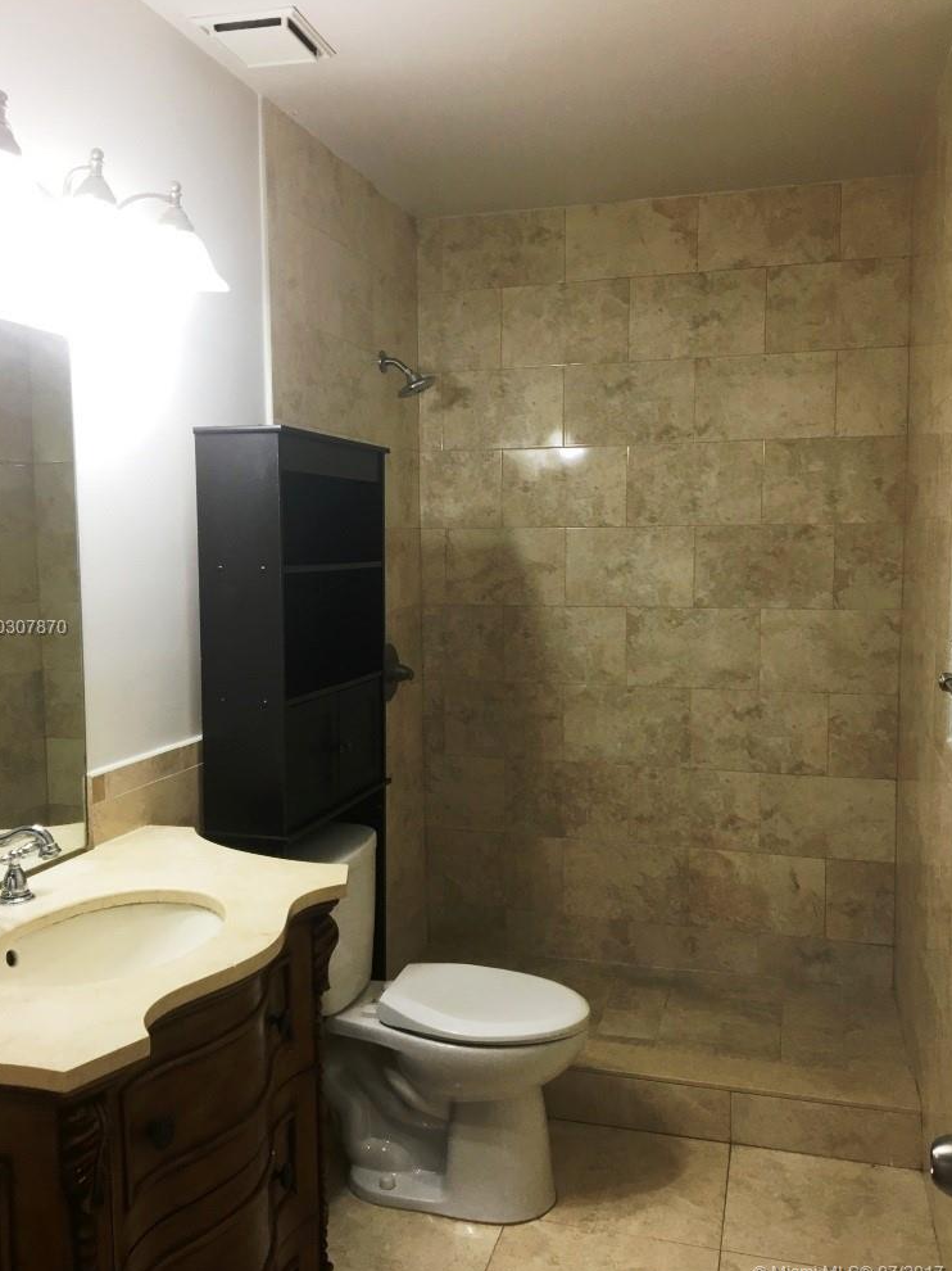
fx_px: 1101
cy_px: 629
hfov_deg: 46.8
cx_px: 463
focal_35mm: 30
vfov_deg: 60.0
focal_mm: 4.15
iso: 40
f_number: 2.2
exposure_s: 1/30
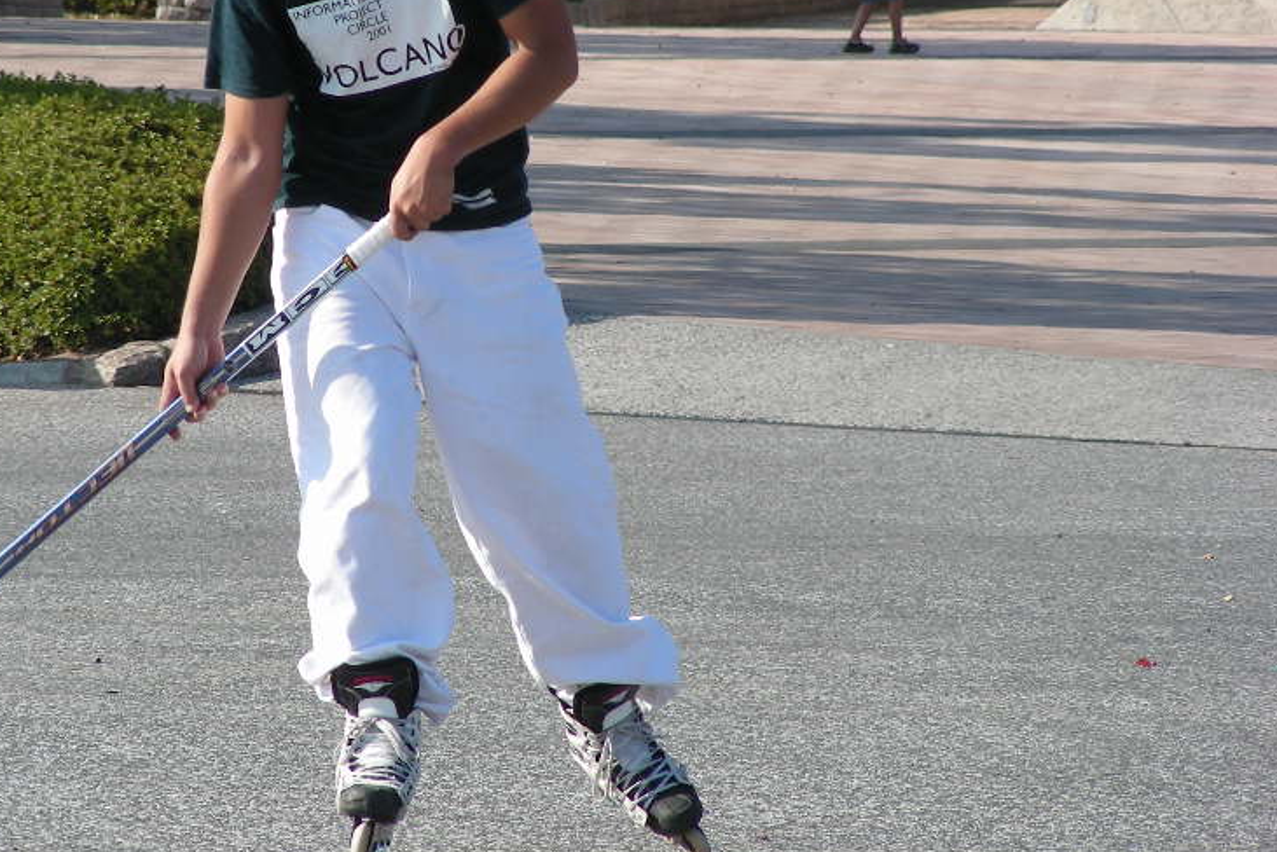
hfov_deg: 4.6
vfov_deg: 3.1
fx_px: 15968
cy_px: 285
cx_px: 449
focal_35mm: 450
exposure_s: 1/303
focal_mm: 51.6
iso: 50
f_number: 4
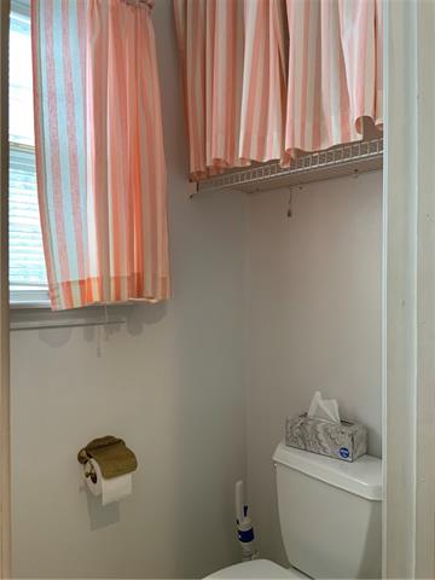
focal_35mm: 29
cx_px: 218
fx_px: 486
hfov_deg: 48.2
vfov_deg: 61.7
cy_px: 290
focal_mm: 3
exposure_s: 1/60
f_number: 1.8
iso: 50
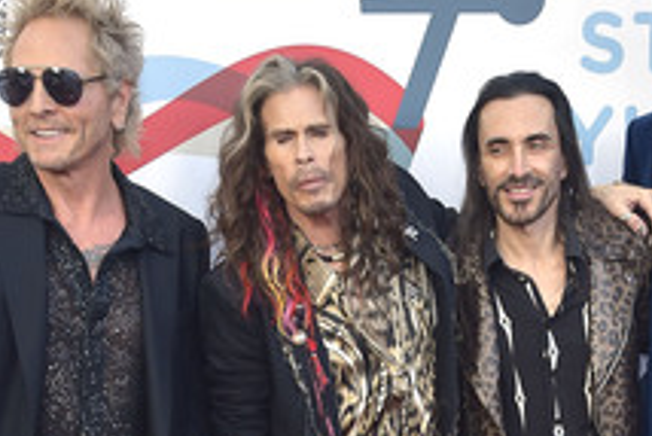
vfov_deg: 21.5
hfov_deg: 31.8
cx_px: 366
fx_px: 1142
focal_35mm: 63
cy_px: 305
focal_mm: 30
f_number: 6.3
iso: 400
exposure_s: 1/250
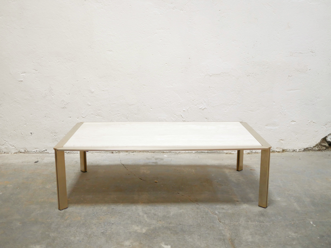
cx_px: 166
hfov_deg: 46.8
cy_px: 124
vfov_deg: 36.0
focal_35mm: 40
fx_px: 383
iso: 1250
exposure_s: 1/60
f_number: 1.7
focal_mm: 20
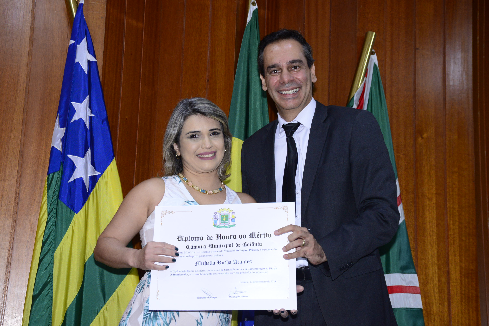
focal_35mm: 65
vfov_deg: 20.9
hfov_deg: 30.9
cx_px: 244
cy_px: 163
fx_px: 883
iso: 2500
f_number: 6.3
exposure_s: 1/125
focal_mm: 65
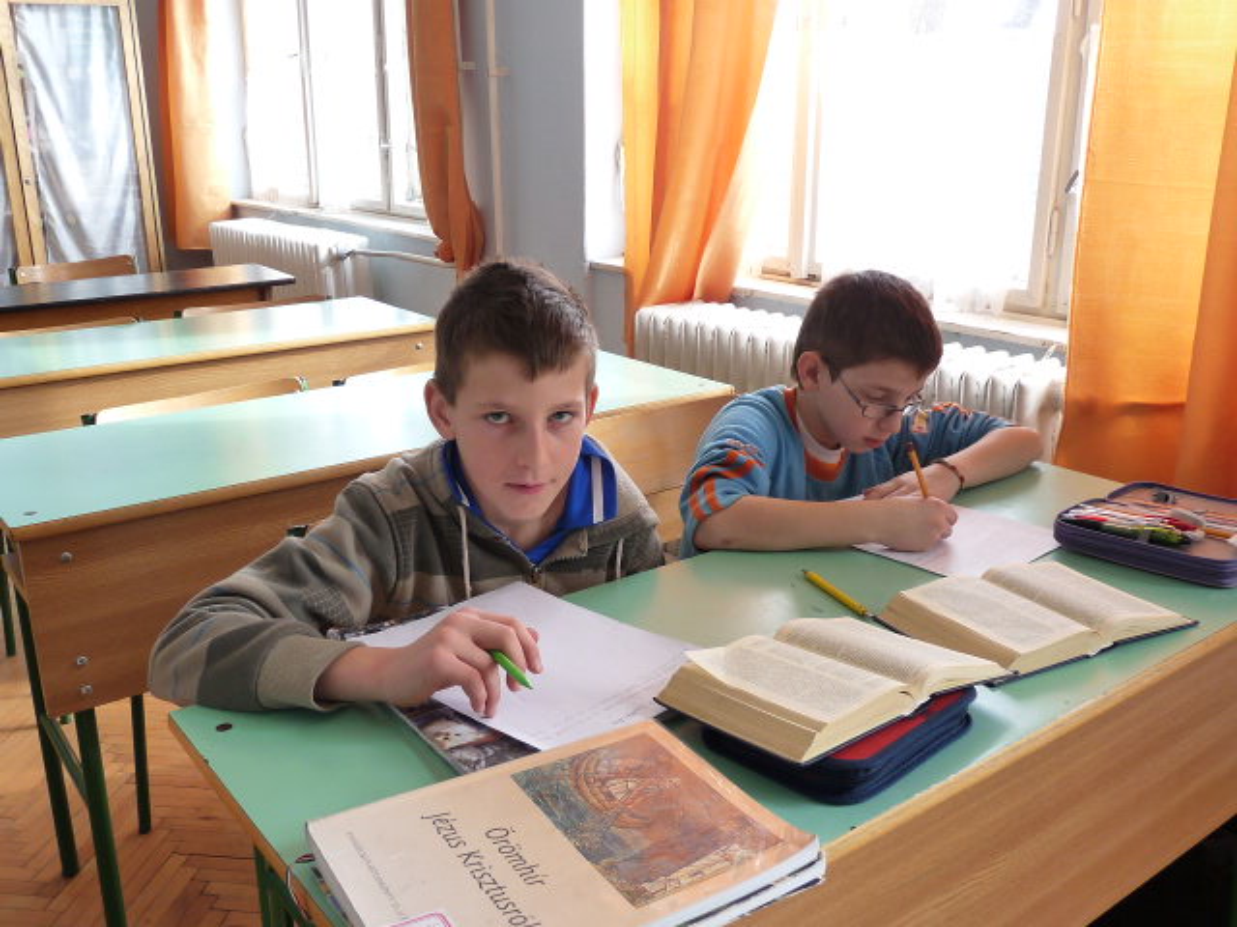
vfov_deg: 44.2
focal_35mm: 32
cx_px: 618
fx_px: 1144
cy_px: 464
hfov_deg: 56.8
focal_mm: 4.8
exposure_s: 1/60
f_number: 2.8
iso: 160
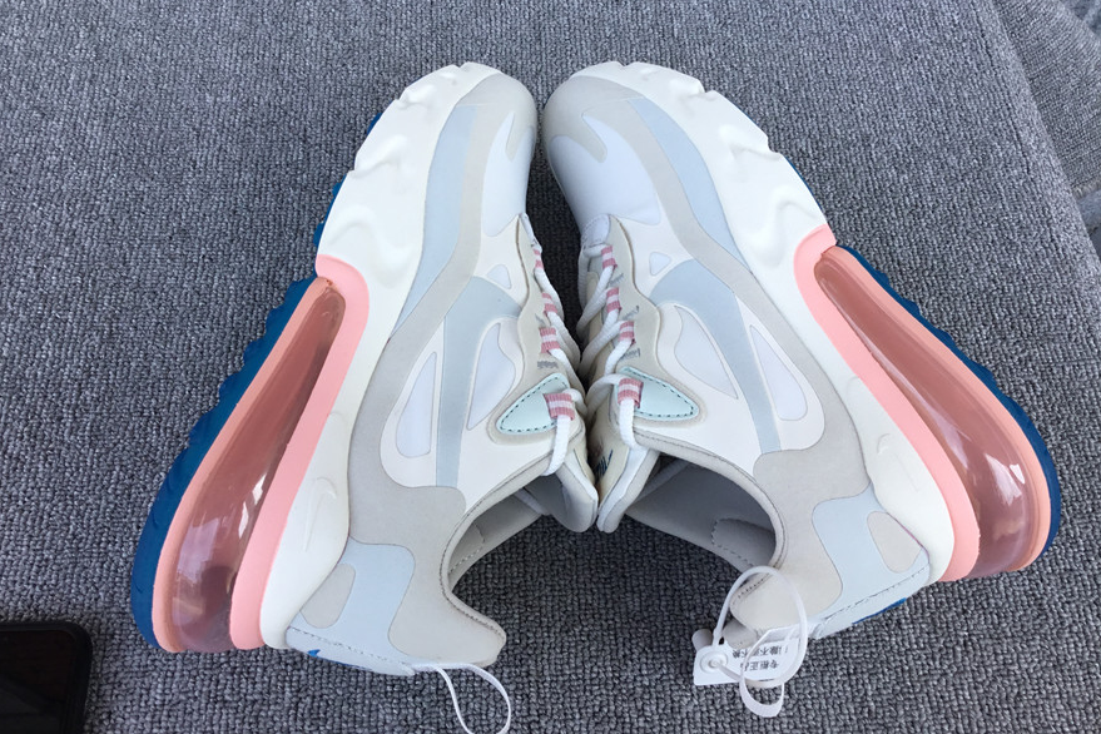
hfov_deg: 57.2
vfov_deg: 39.9
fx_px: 1009
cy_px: 335
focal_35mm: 33
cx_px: 540
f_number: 2.4
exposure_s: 1/182
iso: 25
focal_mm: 3.3
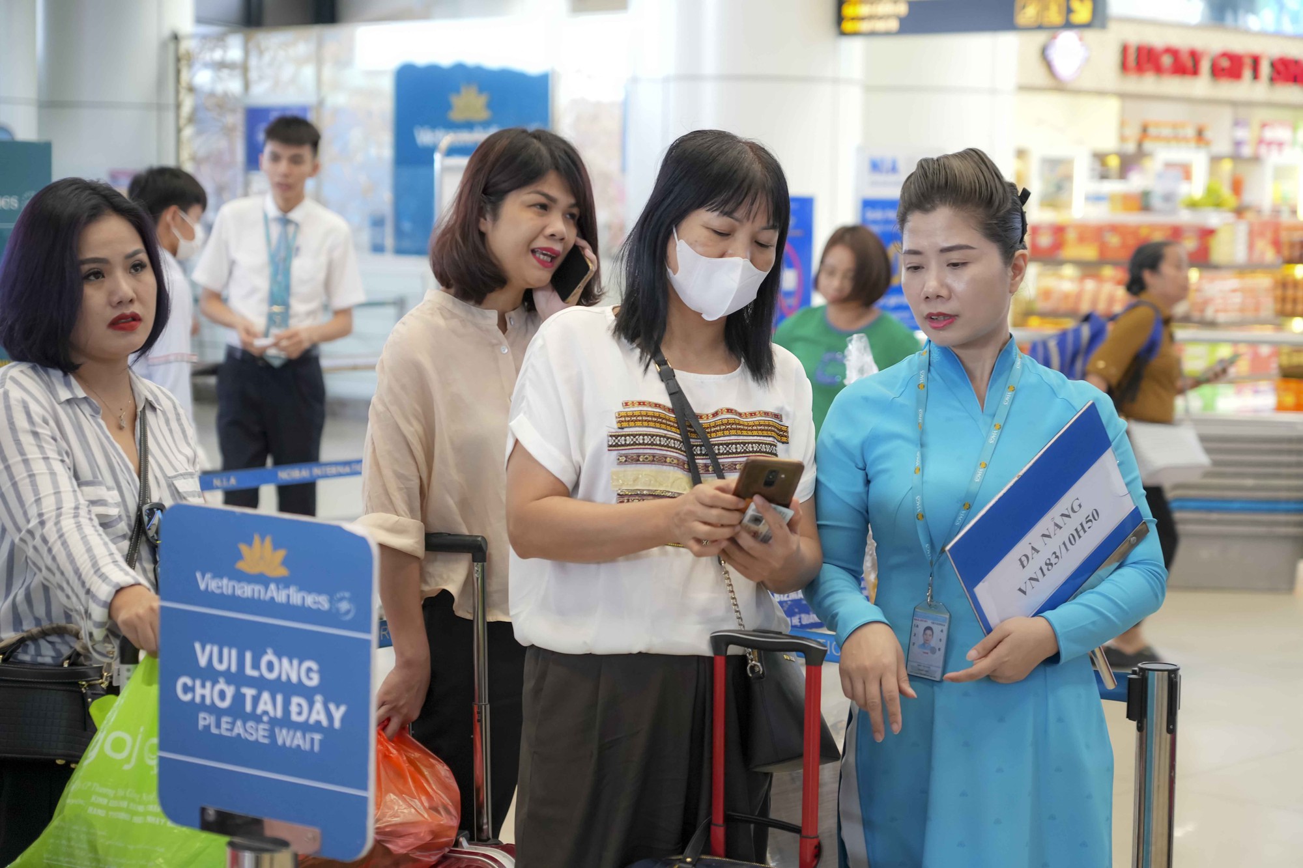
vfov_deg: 18.7
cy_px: 434
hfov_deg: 27.7
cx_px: 652
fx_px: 2642
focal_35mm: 73
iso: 2500
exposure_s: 1/125
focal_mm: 73
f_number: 4
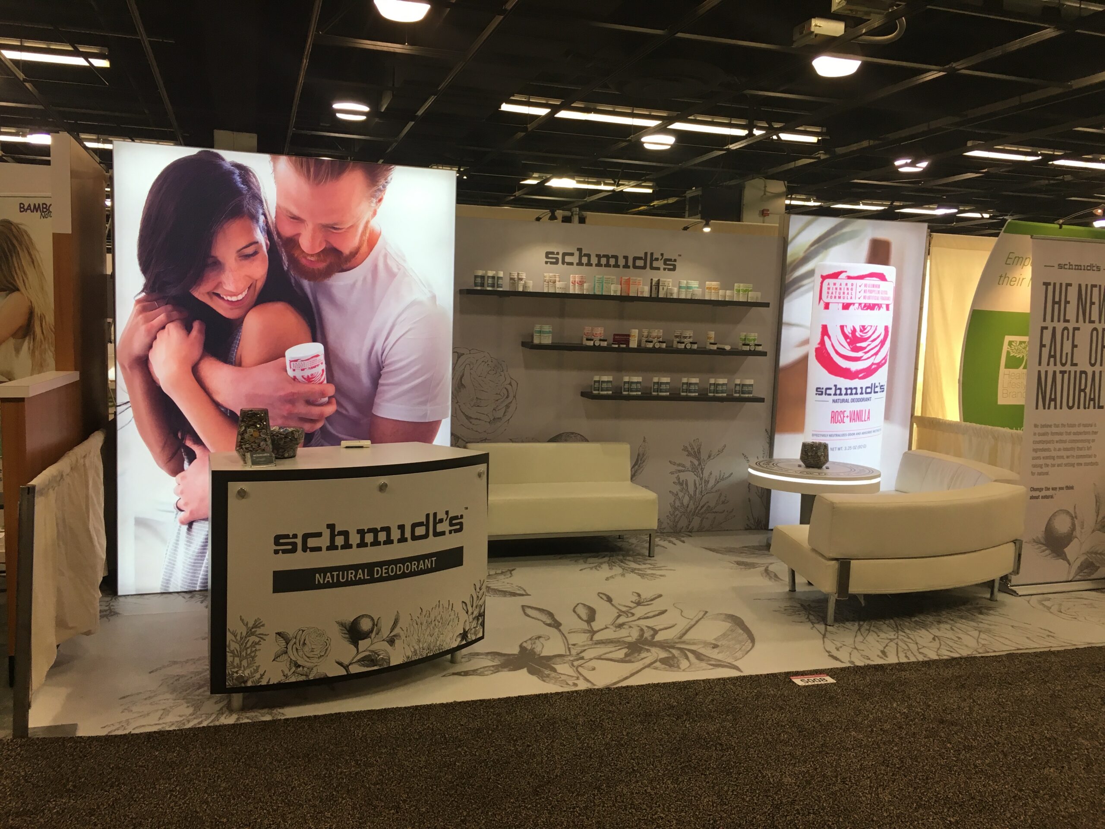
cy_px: 414
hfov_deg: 61.7
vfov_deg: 48.2
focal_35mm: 29
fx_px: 926
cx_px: 552
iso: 25
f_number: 2.2
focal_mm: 4.15
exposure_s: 1/30
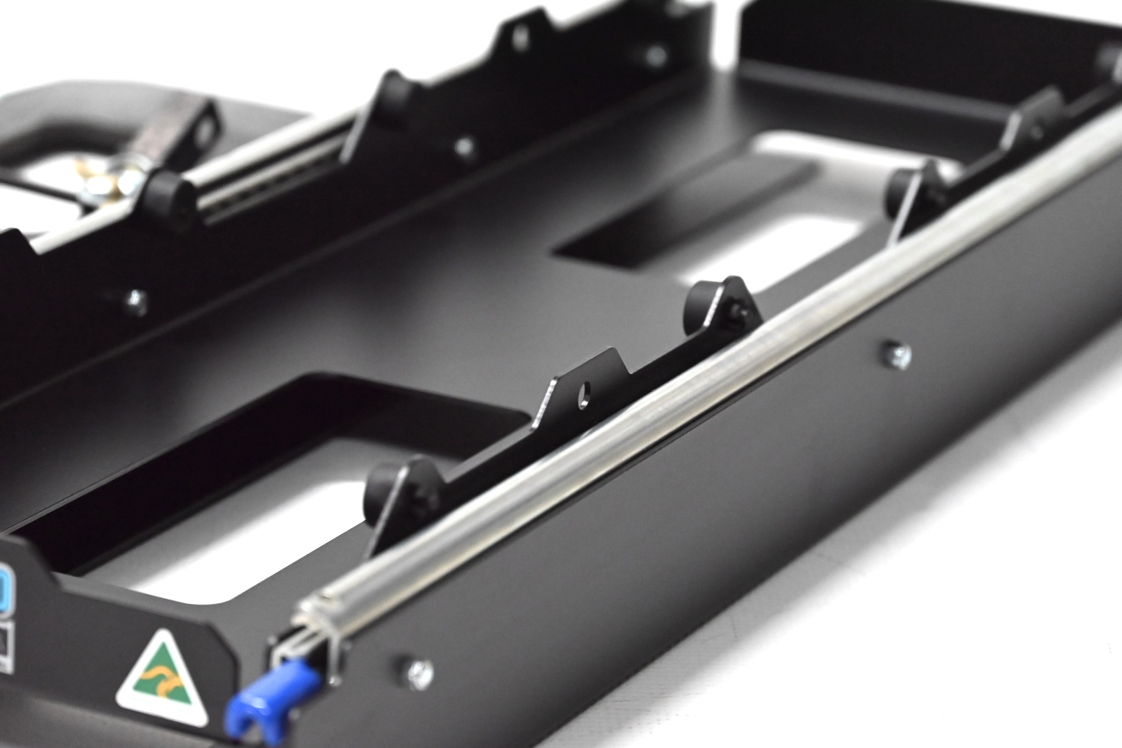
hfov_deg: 14.2
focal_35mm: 145
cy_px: 374
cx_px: 561
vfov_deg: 9.5
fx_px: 4519
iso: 7200
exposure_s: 1/125
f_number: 6.3
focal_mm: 145
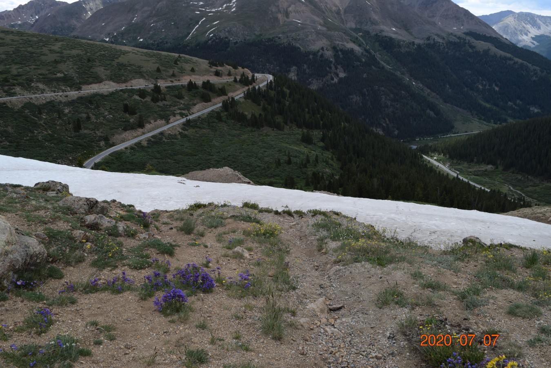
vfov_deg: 47.9
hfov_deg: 67.4
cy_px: 184
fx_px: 413
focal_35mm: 27
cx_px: 276
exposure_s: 1/250
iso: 200
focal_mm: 18
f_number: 8
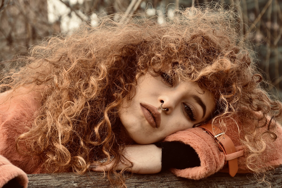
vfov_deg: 12.2
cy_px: 94
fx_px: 881
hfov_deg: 18.2
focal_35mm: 112
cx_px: 141
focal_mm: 75
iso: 140
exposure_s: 1/60
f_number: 9
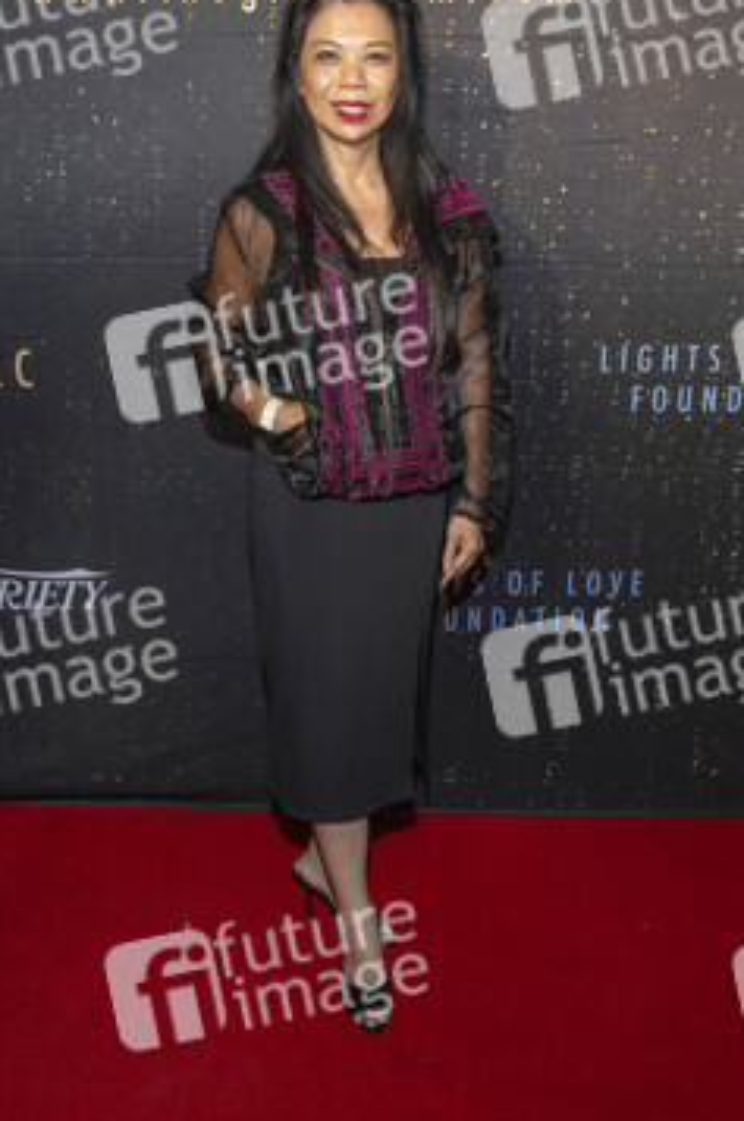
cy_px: 506
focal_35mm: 37
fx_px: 1150
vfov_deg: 51.9
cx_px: 358
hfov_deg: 35.8
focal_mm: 33
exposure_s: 1/200
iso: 800
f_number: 5.6
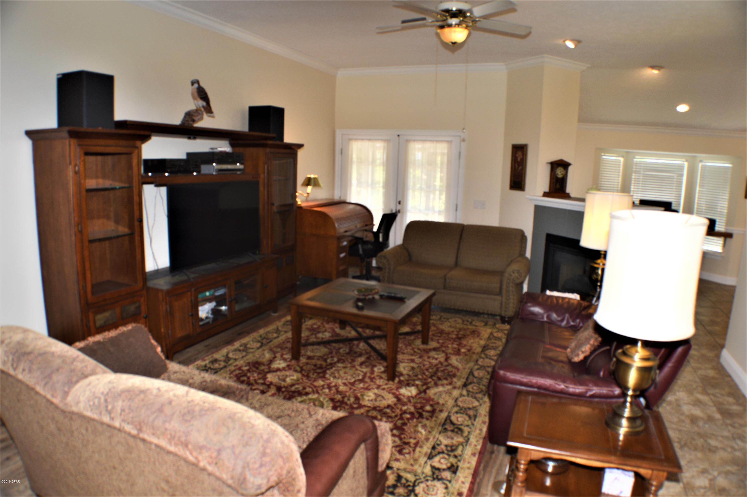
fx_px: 560
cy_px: 248
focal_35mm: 27
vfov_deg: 47.8
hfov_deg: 67.4
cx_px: 374
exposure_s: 1/60
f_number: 5
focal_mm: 18
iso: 100
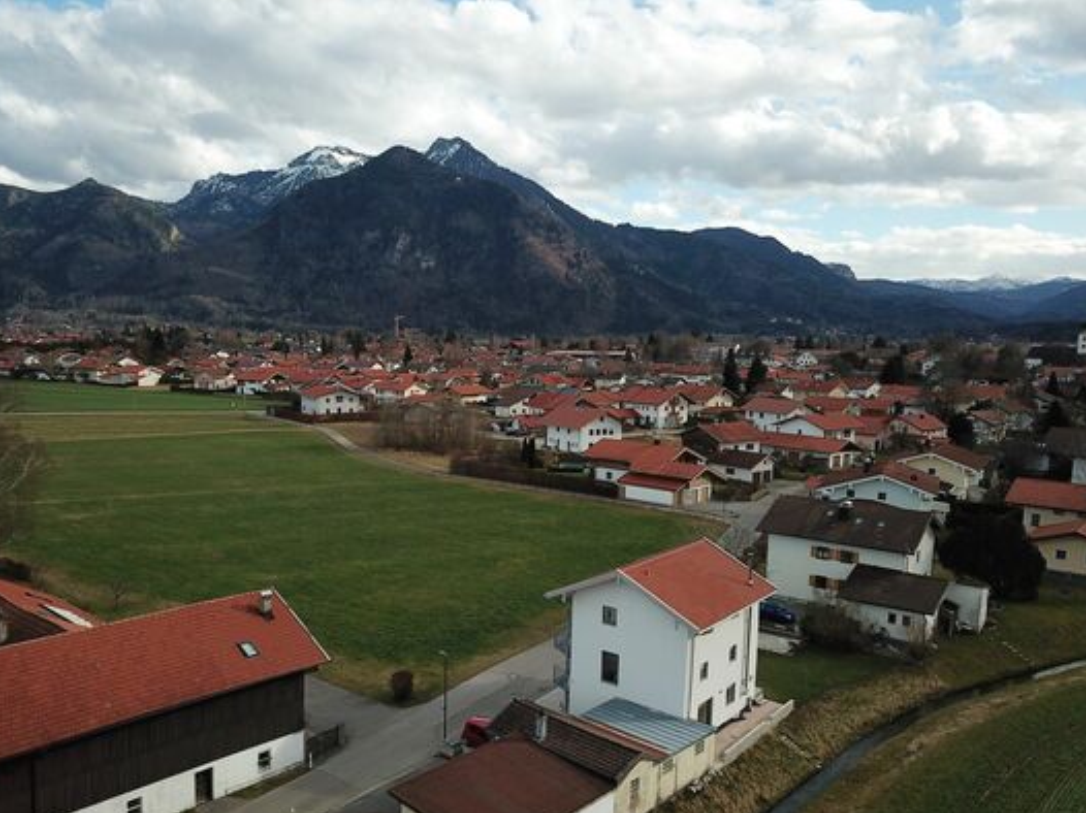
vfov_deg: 48.1
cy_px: 452
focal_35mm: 29
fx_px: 909
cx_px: 488
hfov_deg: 61.5
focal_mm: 4.73
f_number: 2.2
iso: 200
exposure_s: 1/2000
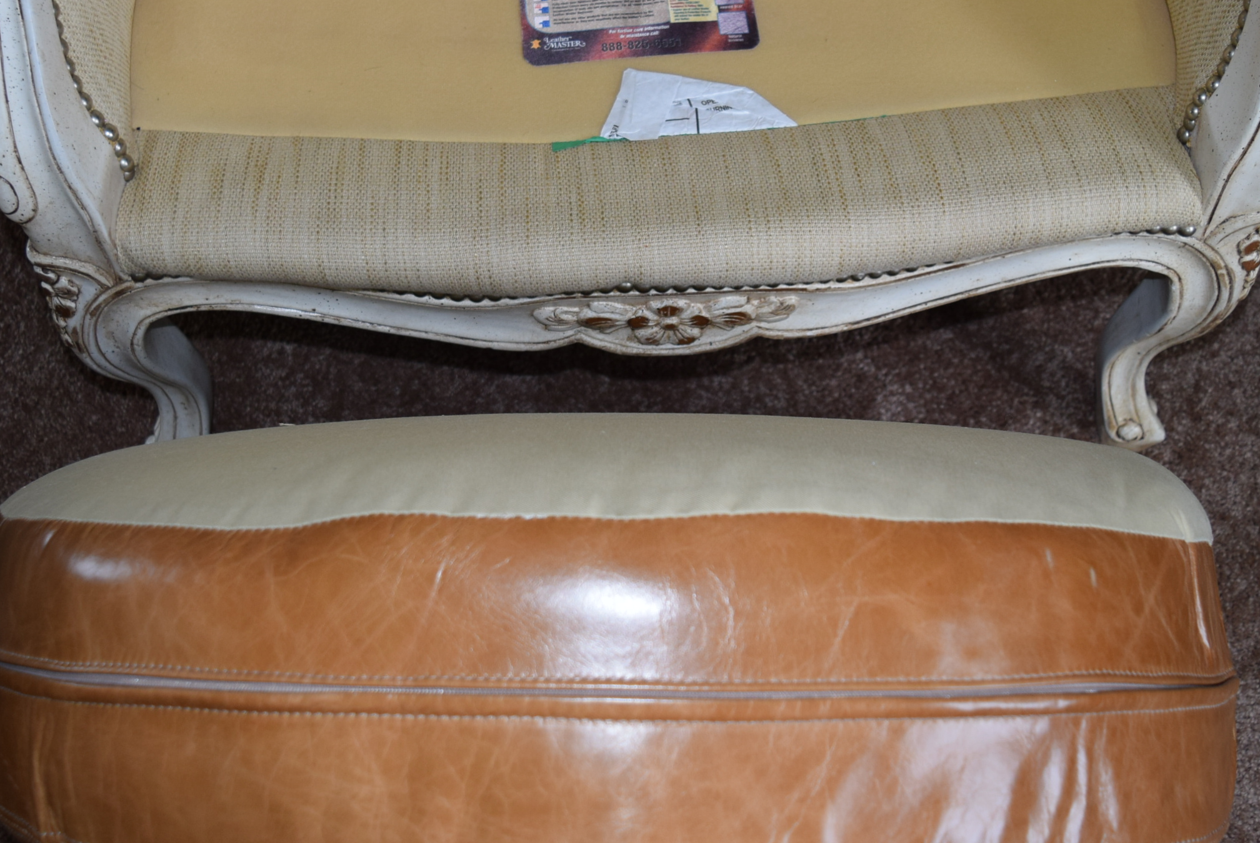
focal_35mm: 47
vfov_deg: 28.7
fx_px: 1637
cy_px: 316
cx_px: 639
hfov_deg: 42.1
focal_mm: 21
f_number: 3.8
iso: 400
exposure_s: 1/80
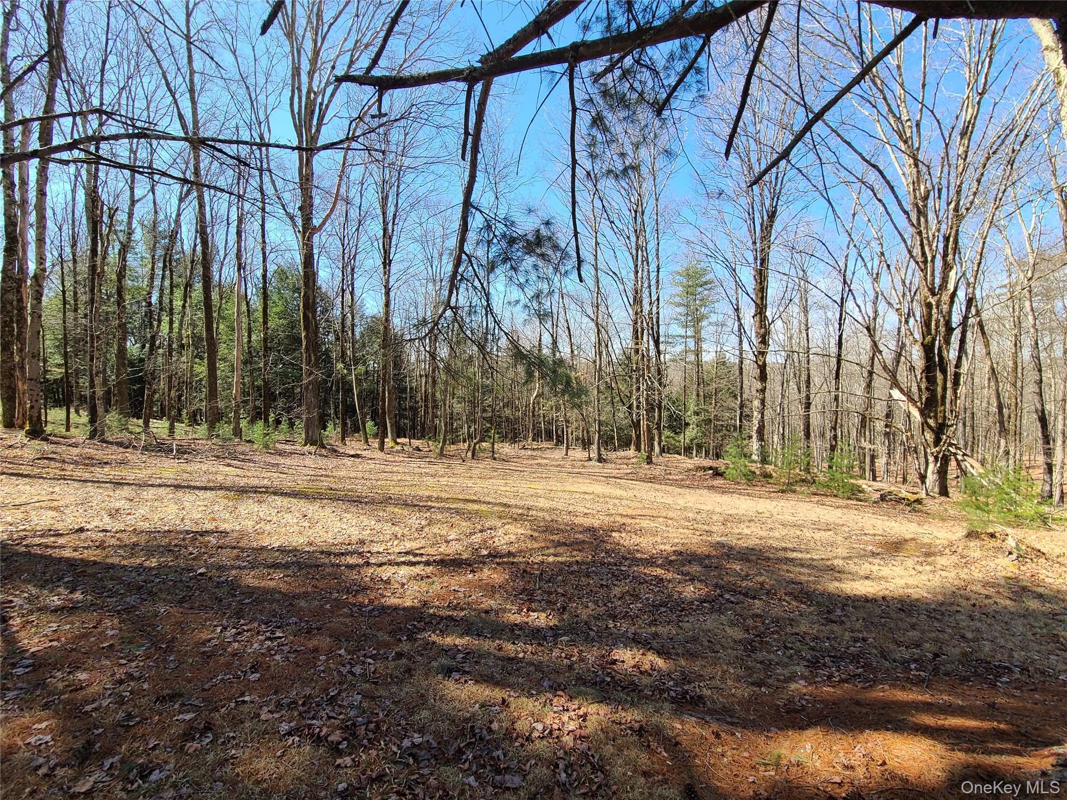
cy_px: 400
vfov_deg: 89.9
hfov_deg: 106.2
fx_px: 401
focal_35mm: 13
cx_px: 534
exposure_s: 1/519
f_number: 2.2
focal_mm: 2.2
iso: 50
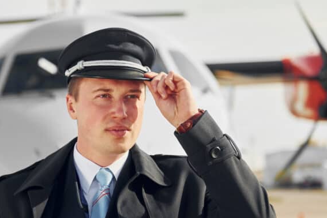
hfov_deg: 18.2
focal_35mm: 112
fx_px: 1017
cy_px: 113
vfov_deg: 12.2
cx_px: 119
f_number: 2.8
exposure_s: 1/4000
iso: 160
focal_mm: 62
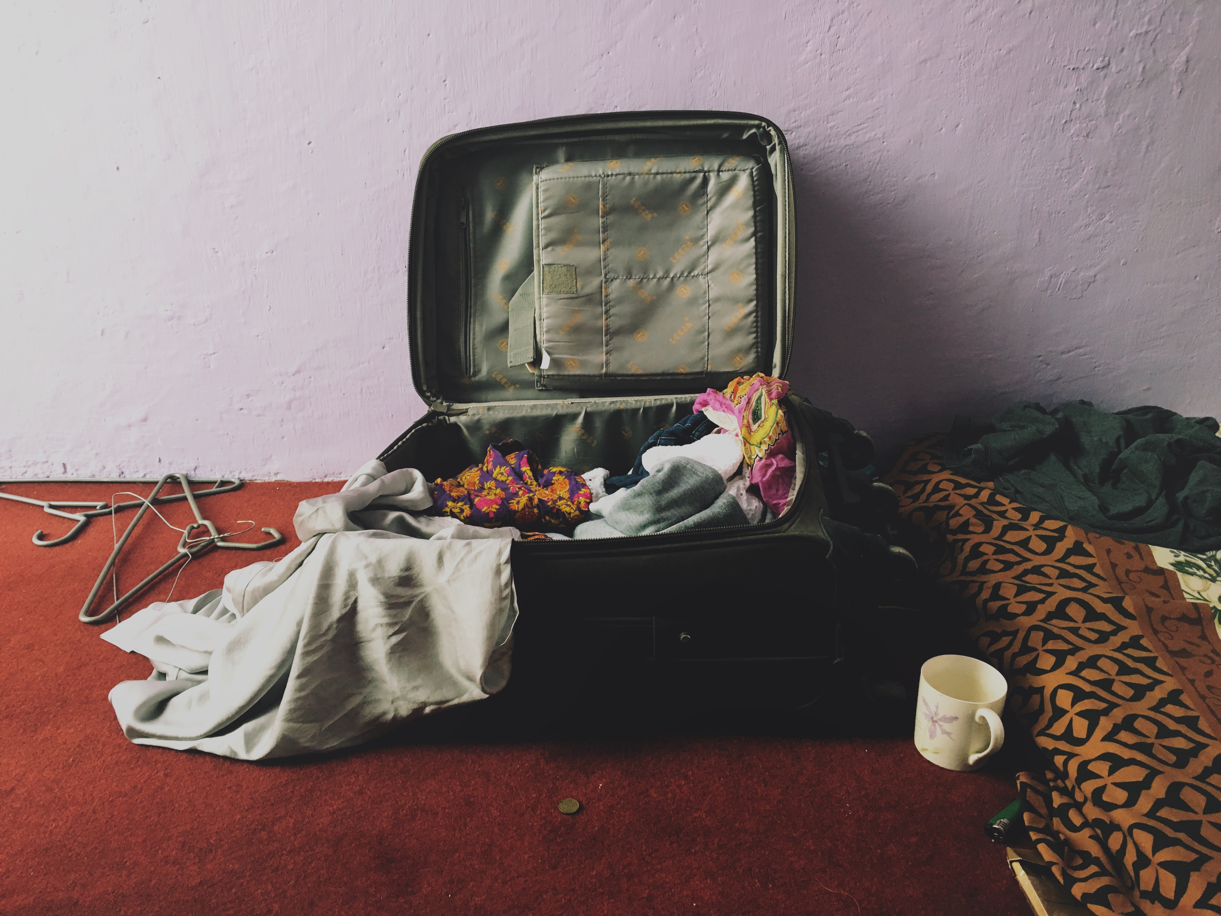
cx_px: 610
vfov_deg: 48.2
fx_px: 1023
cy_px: 458
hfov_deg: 61.7
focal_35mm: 29
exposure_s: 1/33
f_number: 2.2
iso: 125
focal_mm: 4.15
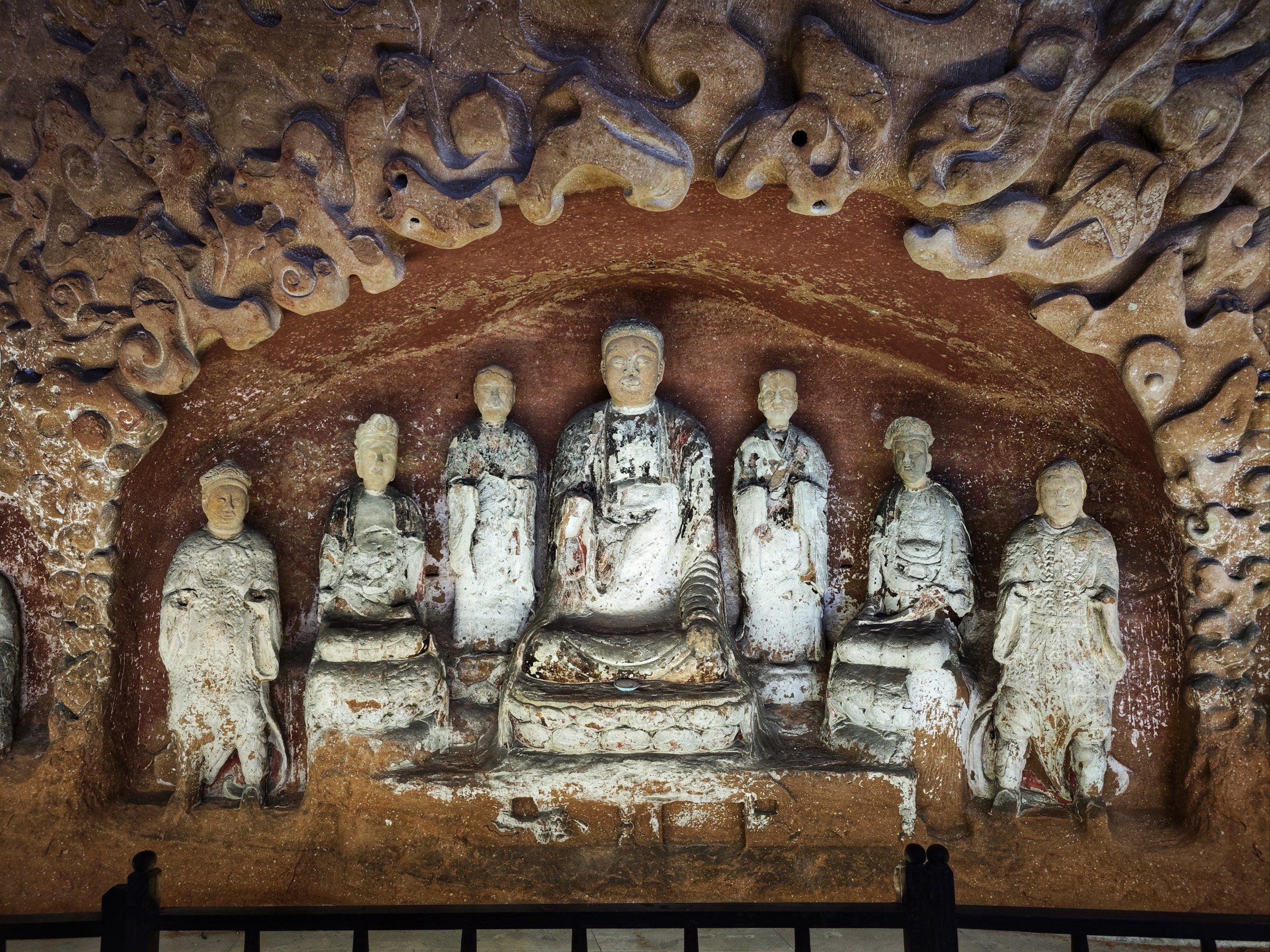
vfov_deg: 58.9
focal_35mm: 23
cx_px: 635
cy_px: 476
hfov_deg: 73.9
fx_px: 844
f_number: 1.9
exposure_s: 1/25
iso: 537
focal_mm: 8.7
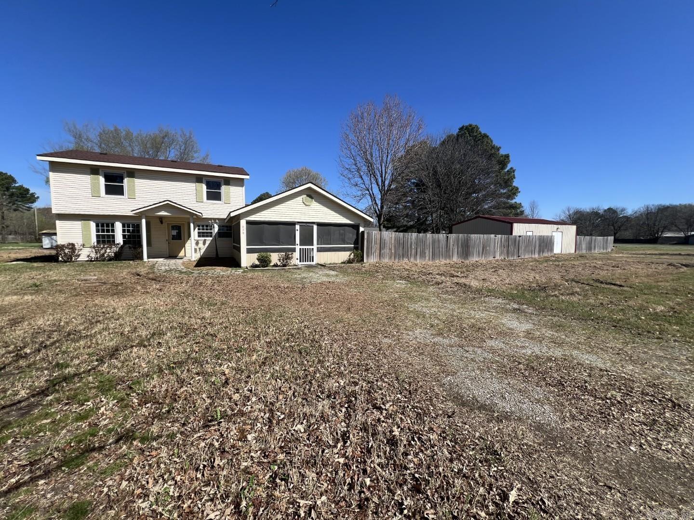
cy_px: 260
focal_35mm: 13
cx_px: 347
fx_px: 261
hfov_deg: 106.2
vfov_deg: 89.9
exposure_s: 1/1845
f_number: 1.8
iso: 32
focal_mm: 1.57
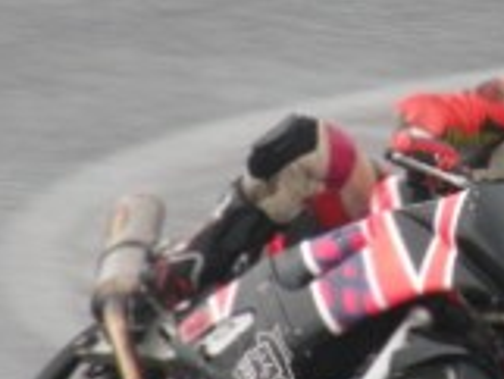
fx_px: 14775
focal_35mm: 1014
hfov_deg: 2.0
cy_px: 194
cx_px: 466
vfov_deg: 1.5
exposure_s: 1/113
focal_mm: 64.5
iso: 400
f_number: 4.5
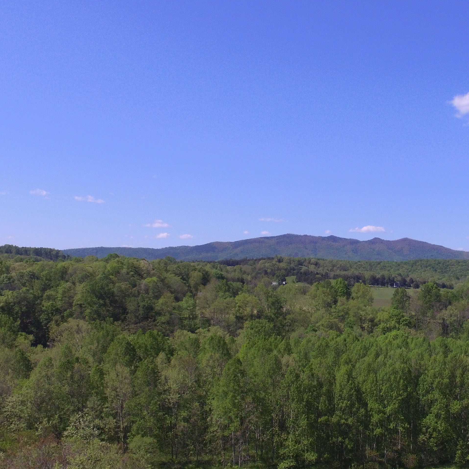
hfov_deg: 43.3
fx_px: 567
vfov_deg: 44.6
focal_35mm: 37
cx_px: 361
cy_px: 291
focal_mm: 3.61
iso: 100
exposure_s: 1/1395
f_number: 2.8
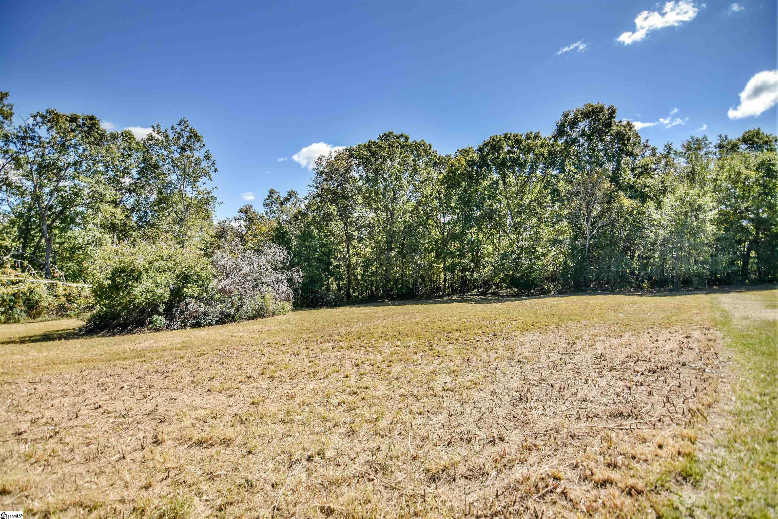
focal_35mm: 16
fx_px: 357
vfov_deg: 72.1
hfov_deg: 95.0
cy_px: 260
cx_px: 389
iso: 160
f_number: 2.8
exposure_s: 1/1600
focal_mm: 11
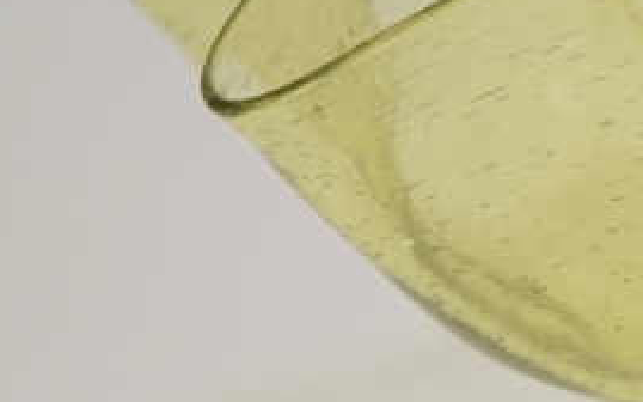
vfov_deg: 4.2
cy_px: 231
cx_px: 1016
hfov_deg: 6.6
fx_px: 5482
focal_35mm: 313
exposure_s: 1/60
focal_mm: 55
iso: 1250
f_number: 5.6
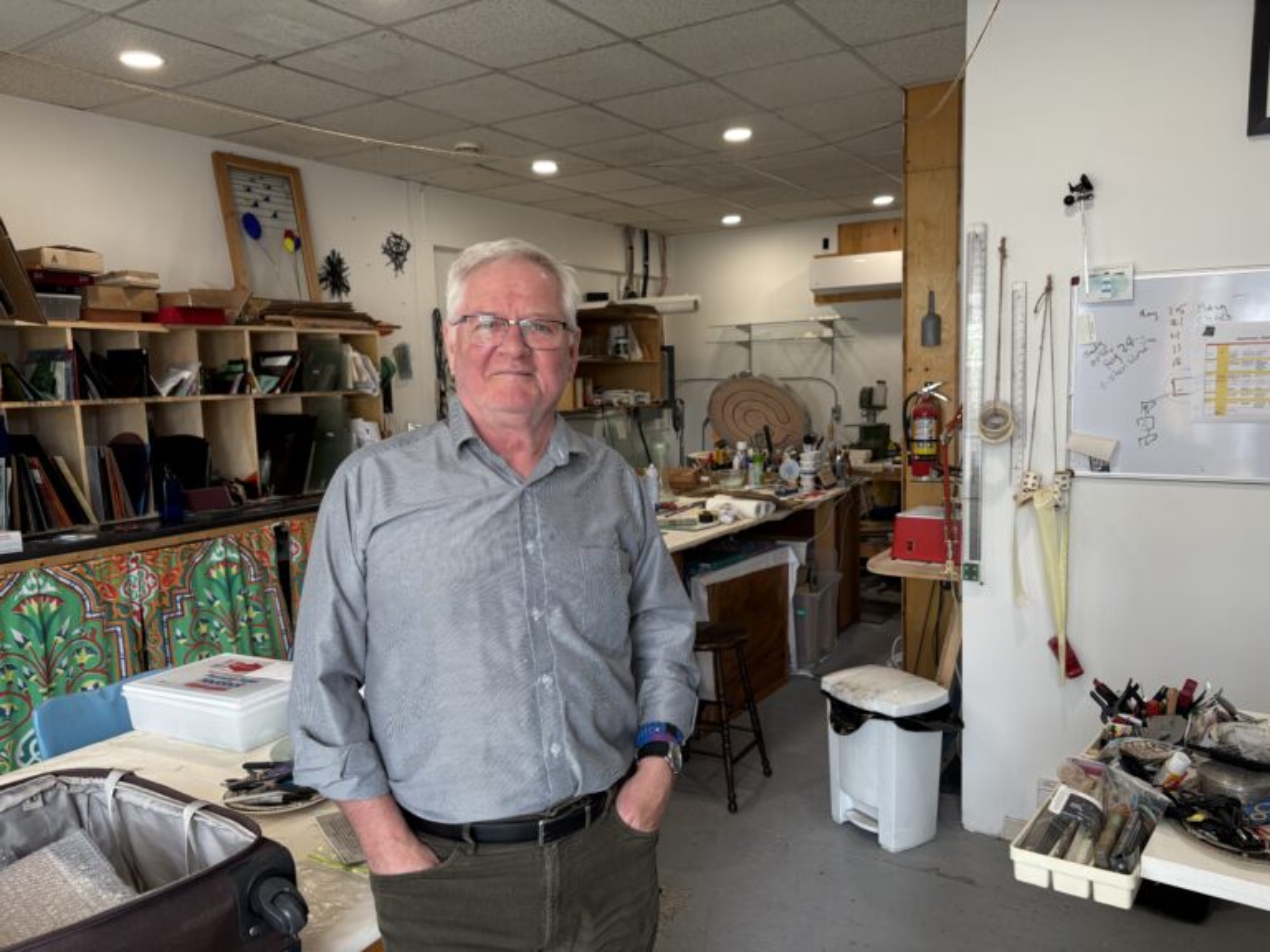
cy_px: 476
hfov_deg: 67.3
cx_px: 635
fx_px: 954
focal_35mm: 26
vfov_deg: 53.1
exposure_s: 1/120
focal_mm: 5.96
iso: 80
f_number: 1.6
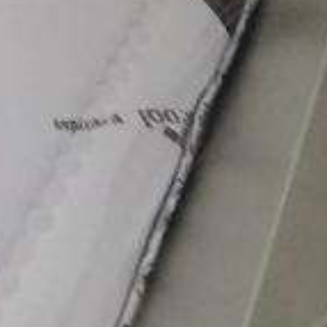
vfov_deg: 20.6
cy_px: 123
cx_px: -471
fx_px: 898
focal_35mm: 84
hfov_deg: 13.9
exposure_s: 1/33.3
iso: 250
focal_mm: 2.23
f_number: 2.2
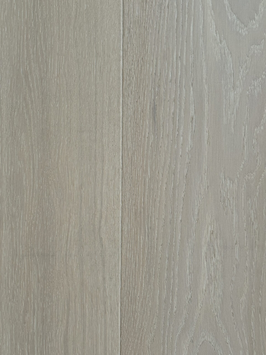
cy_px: 178
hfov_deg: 28.0
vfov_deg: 36.8
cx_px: 133
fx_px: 533
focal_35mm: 52
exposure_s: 1/33
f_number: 1.6
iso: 160
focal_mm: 5.96
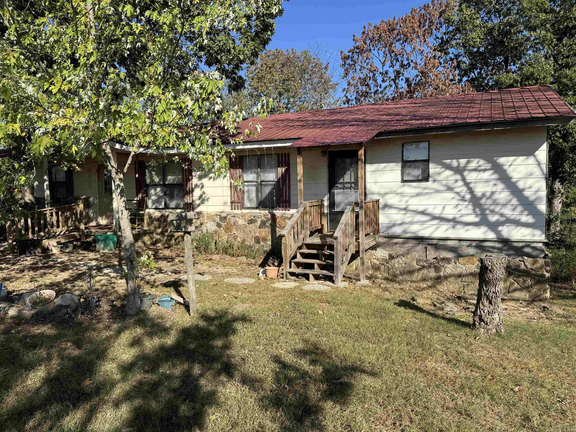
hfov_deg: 71.6
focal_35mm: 24
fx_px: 399
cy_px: 216
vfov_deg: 56.8
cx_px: 288
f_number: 1.78
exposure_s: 1/3413
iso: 80
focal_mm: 6.76
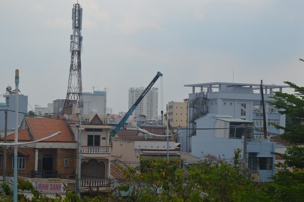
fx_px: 696
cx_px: 152
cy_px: 101
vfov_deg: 16.5
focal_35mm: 82
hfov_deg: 24.6
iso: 100
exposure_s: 1/320
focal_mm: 55
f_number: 9
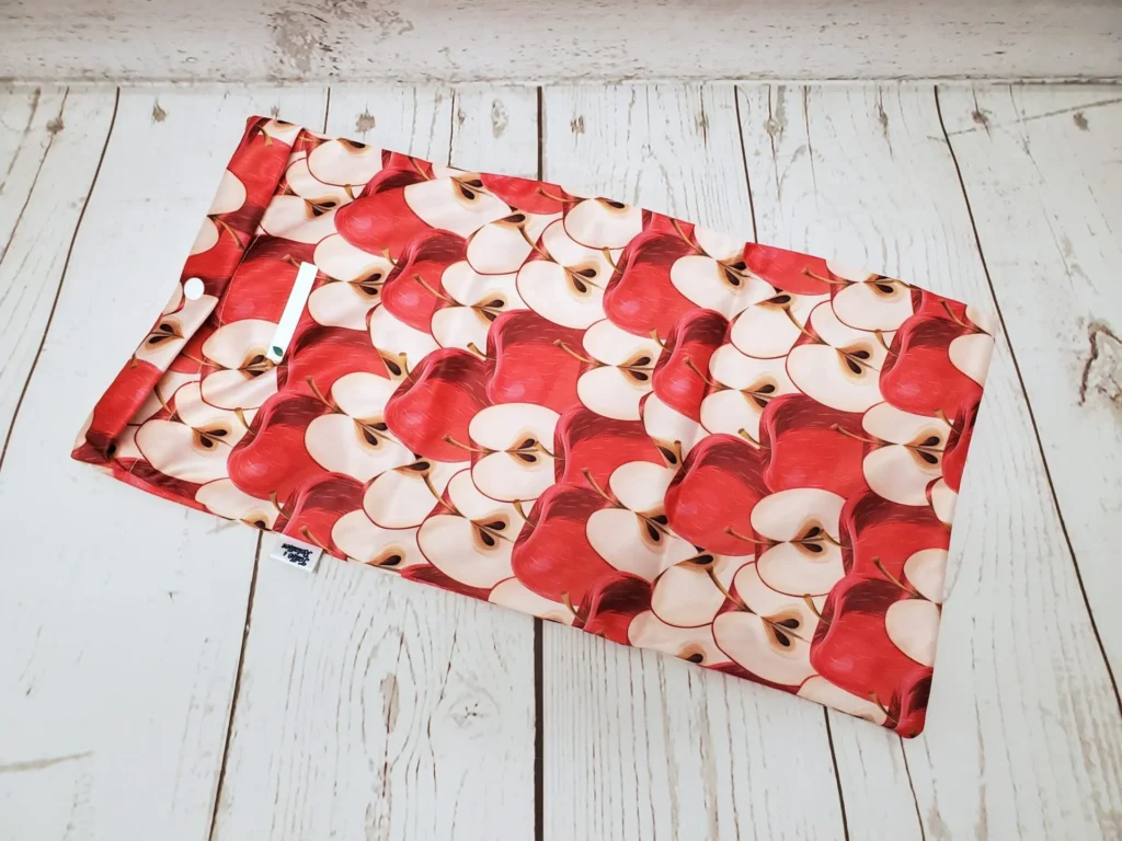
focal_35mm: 26
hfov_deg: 67.3
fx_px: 843
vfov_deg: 53.1
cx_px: 561
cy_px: 420
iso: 250
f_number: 2.4
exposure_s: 1/120
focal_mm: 4.3
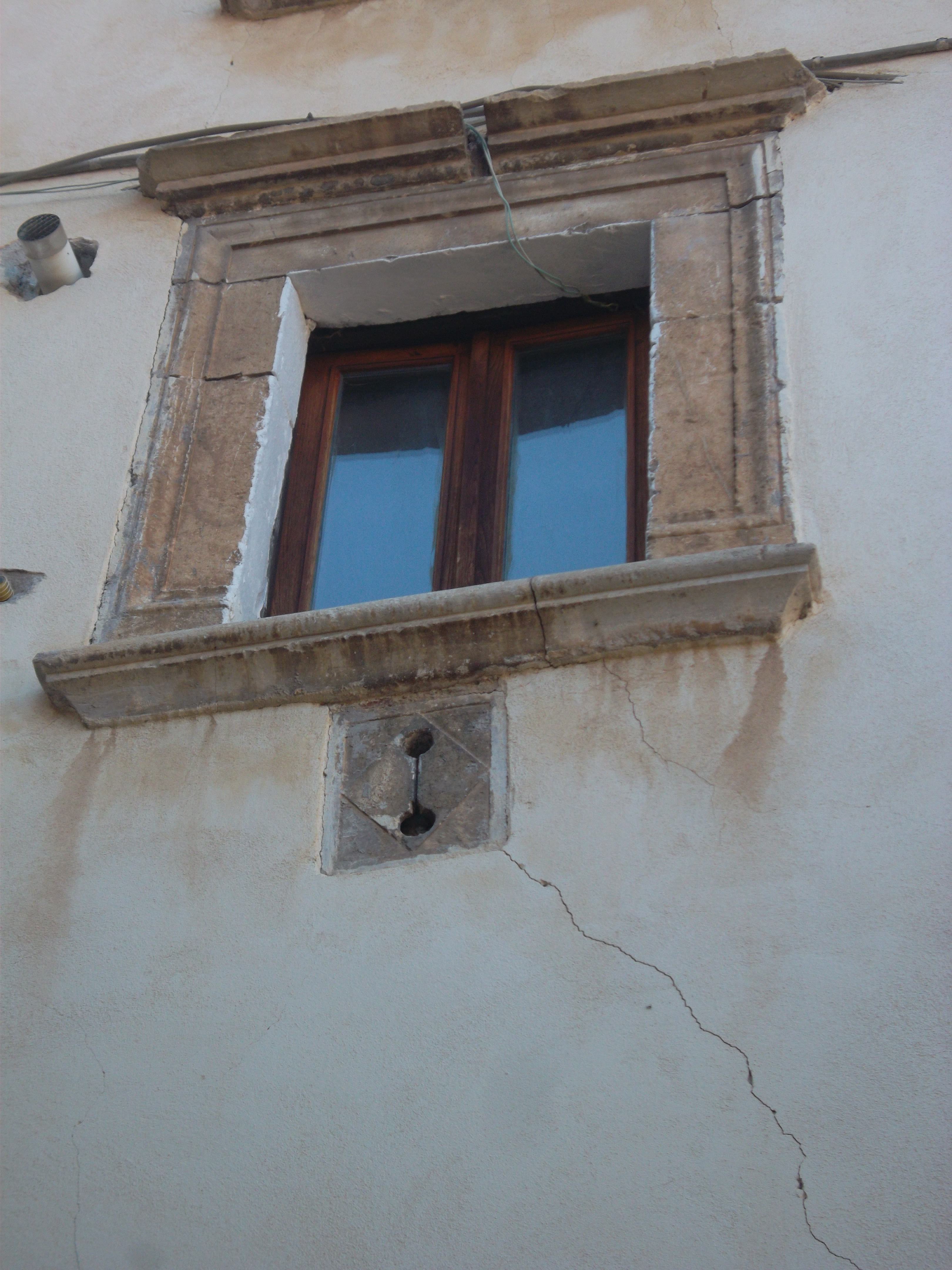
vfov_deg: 26.3
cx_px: 476
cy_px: 635
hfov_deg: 19.9
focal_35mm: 74
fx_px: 2714
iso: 80
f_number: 3.9
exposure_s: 1/160
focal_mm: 13.2
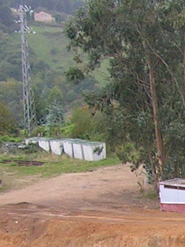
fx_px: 1261
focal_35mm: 177
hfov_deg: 7.8
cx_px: 450
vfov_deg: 10.6
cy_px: 420
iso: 50
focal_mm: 5.8
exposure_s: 1/124
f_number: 2.8
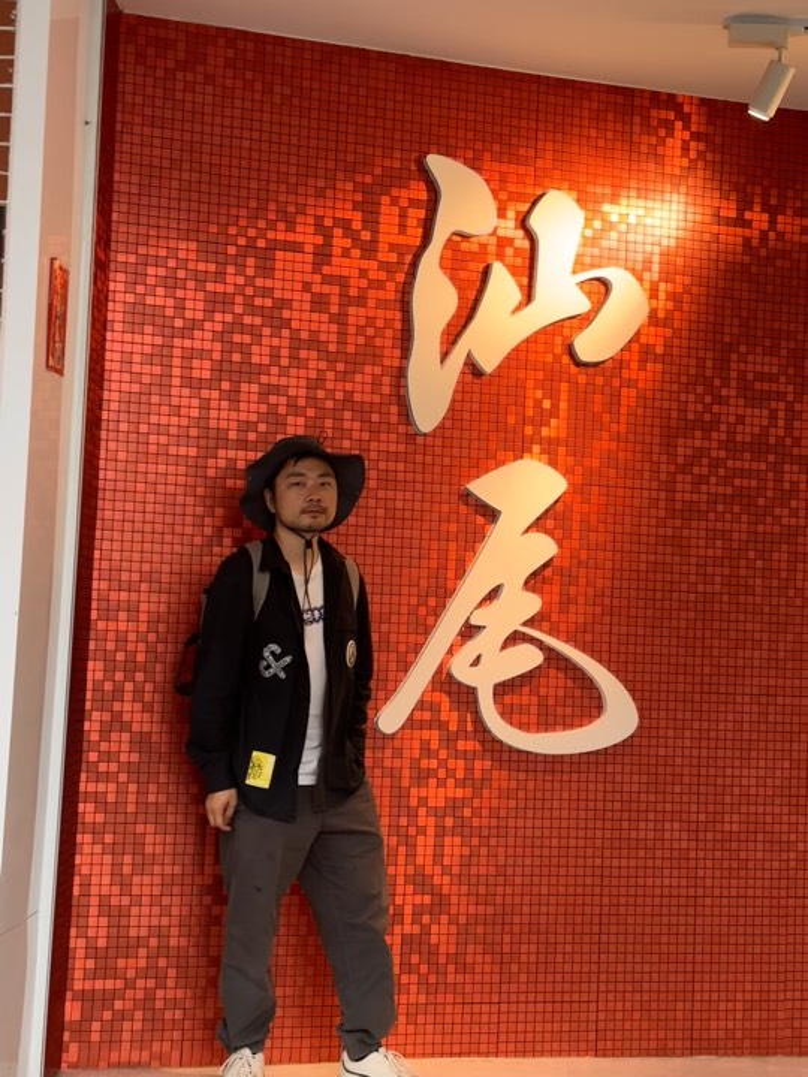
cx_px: 404
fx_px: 1494
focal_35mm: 48
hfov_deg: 30.3
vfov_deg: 39.7
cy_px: 538
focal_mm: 6.86
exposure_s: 1/121
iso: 80
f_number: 1.78
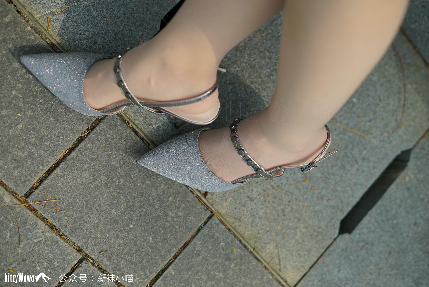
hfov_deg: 39.6
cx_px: 214
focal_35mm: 50
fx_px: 596
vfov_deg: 27.0
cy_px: 144
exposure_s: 1/2000
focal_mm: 50
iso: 100
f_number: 2.8
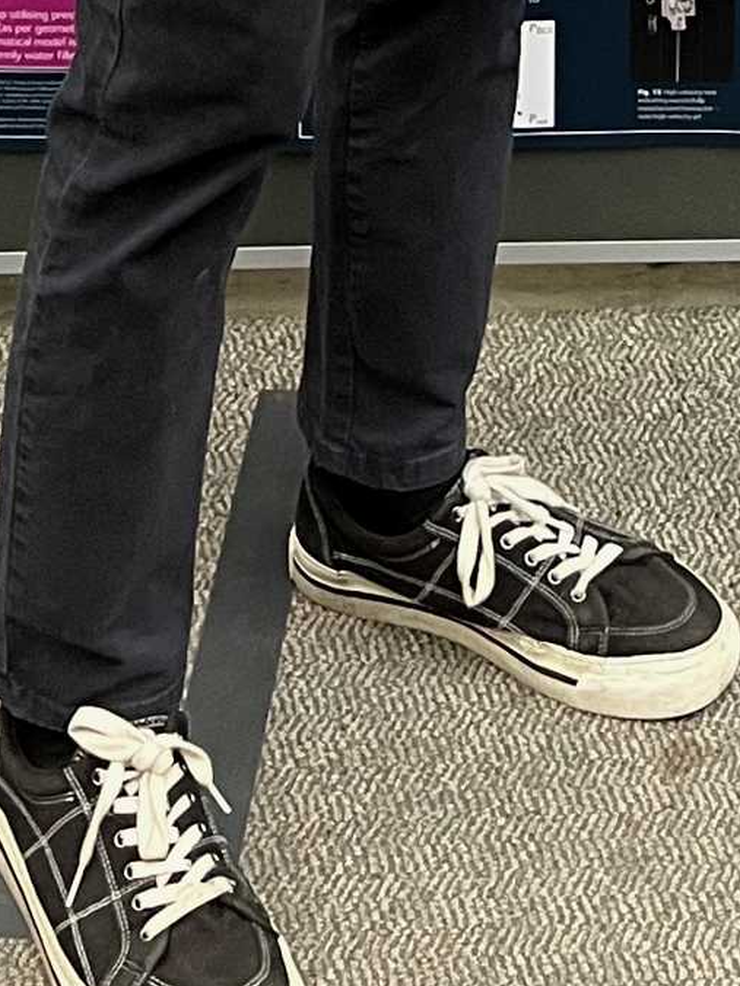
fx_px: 3506
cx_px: 1044
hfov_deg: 11.6
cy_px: -1310
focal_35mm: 123
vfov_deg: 12.7
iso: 125
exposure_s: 1/83
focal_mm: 5.1
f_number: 1.6
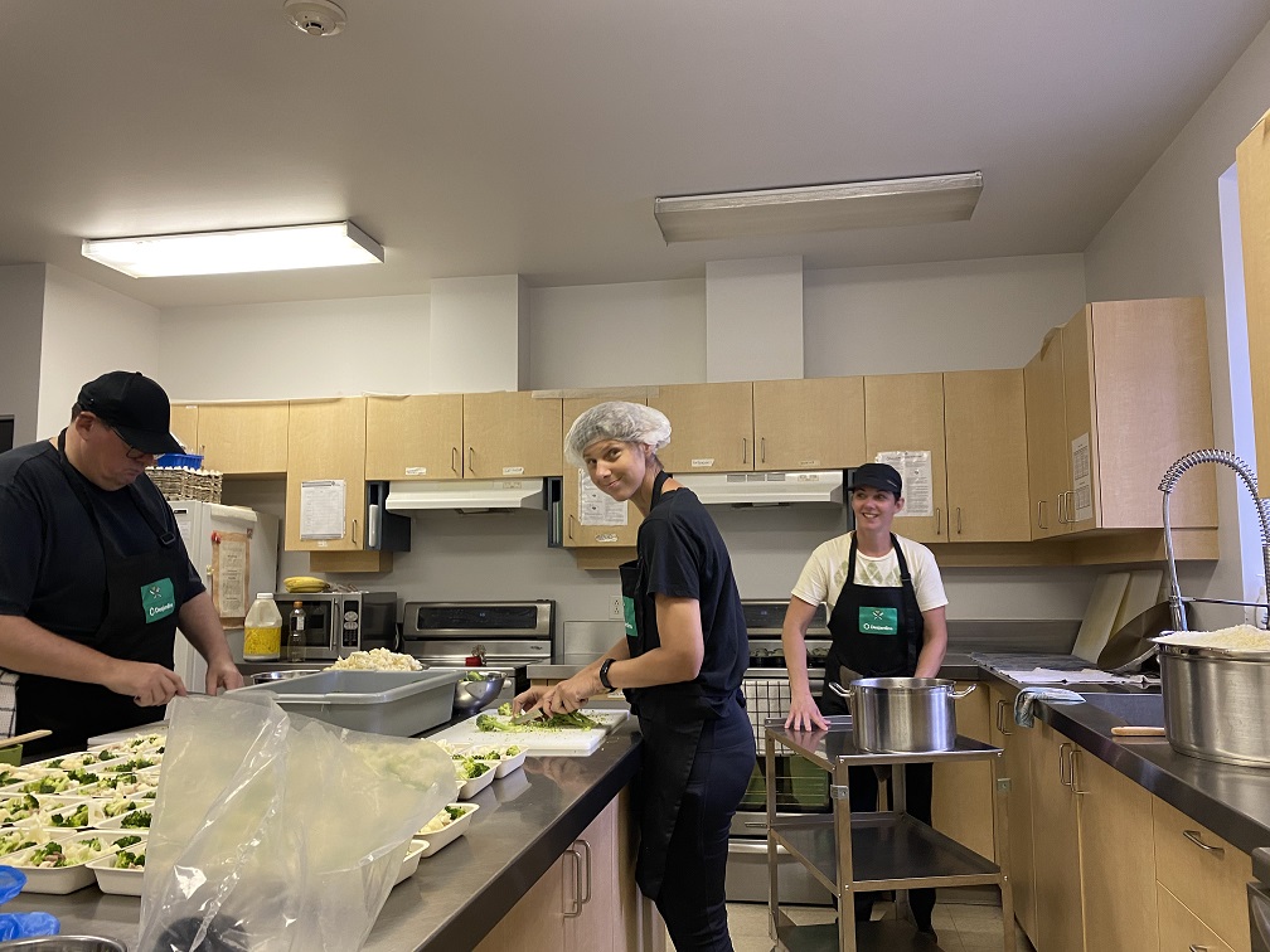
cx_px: 635
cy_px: 476
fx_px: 954
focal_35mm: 26
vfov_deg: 53.1
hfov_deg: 67.3
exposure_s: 1/60
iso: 100
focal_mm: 4.25
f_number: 1.8
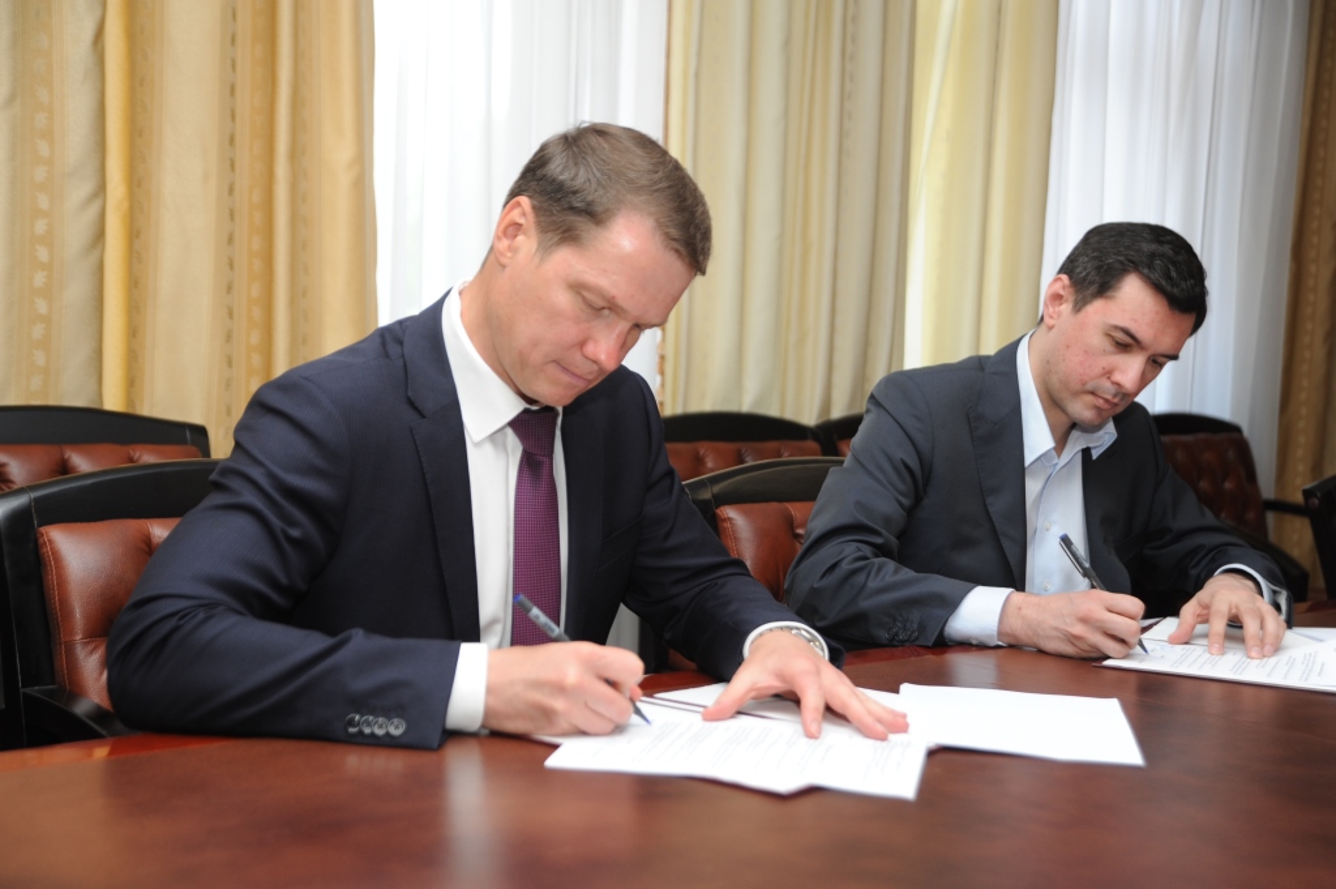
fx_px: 1854
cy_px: 444
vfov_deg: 26.9
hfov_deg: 39.6
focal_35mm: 50
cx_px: 668
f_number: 3.5
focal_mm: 50
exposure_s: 1/200
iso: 800
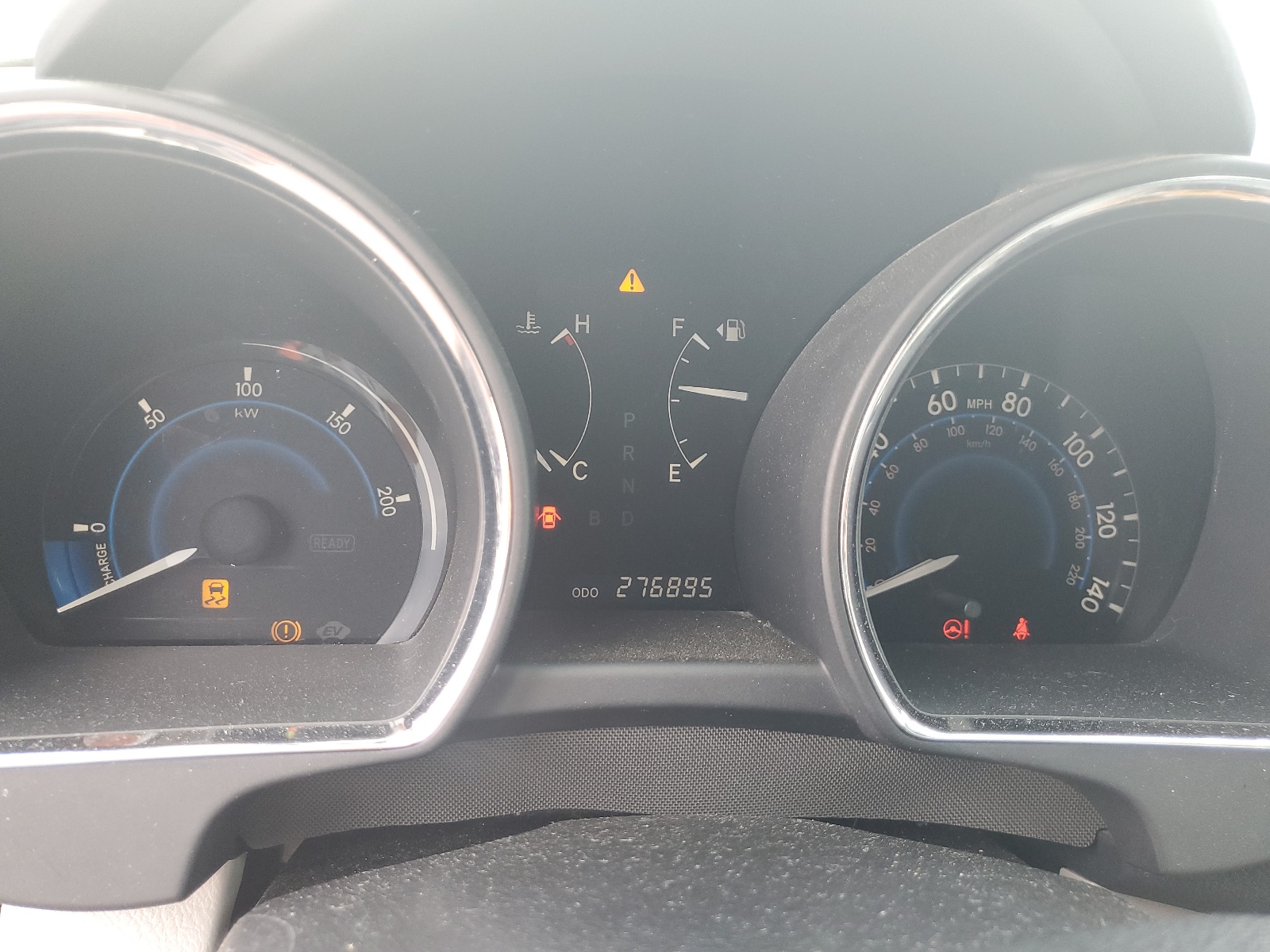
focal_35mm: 26
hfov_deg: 67.3
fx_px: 954
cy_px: 476
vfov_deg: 53.1
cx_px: 635
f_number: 1.5
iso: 85
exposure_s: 1/120
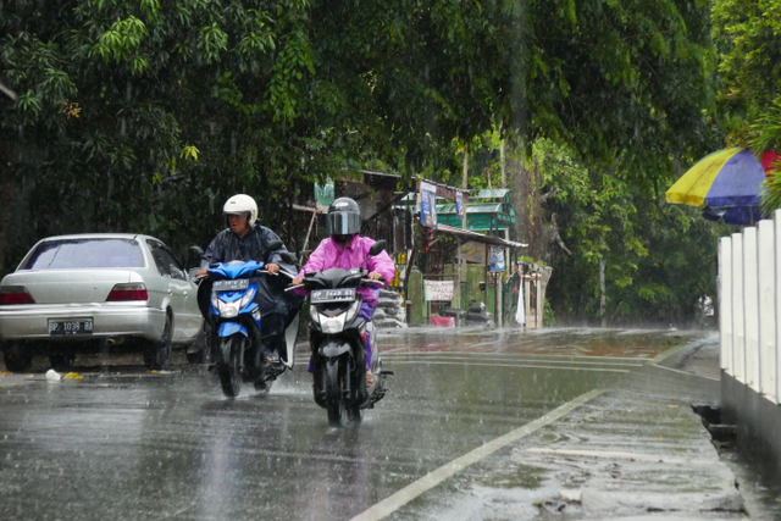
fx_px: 4340
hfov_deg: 10.3
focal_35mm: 200
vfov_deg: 6.9
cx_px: 390
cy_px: 260
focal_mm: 72.9
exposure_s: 1/500
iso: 3200
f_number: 8
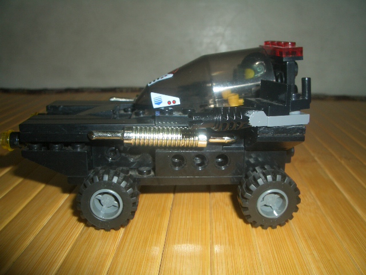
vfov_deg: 40.7
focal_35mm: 35
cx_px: 183
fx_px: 370
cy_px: 138
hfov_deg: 52.6
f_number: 4.3
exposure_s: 1/60
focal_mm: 5.8
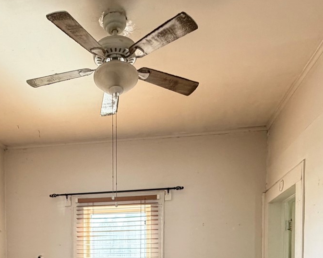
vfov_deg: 33.1
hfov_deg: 46.0
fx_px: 373
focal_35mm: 39
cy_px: 288
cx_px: 102
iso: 200
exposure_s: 1/121
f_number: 2.2
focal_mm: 2.22
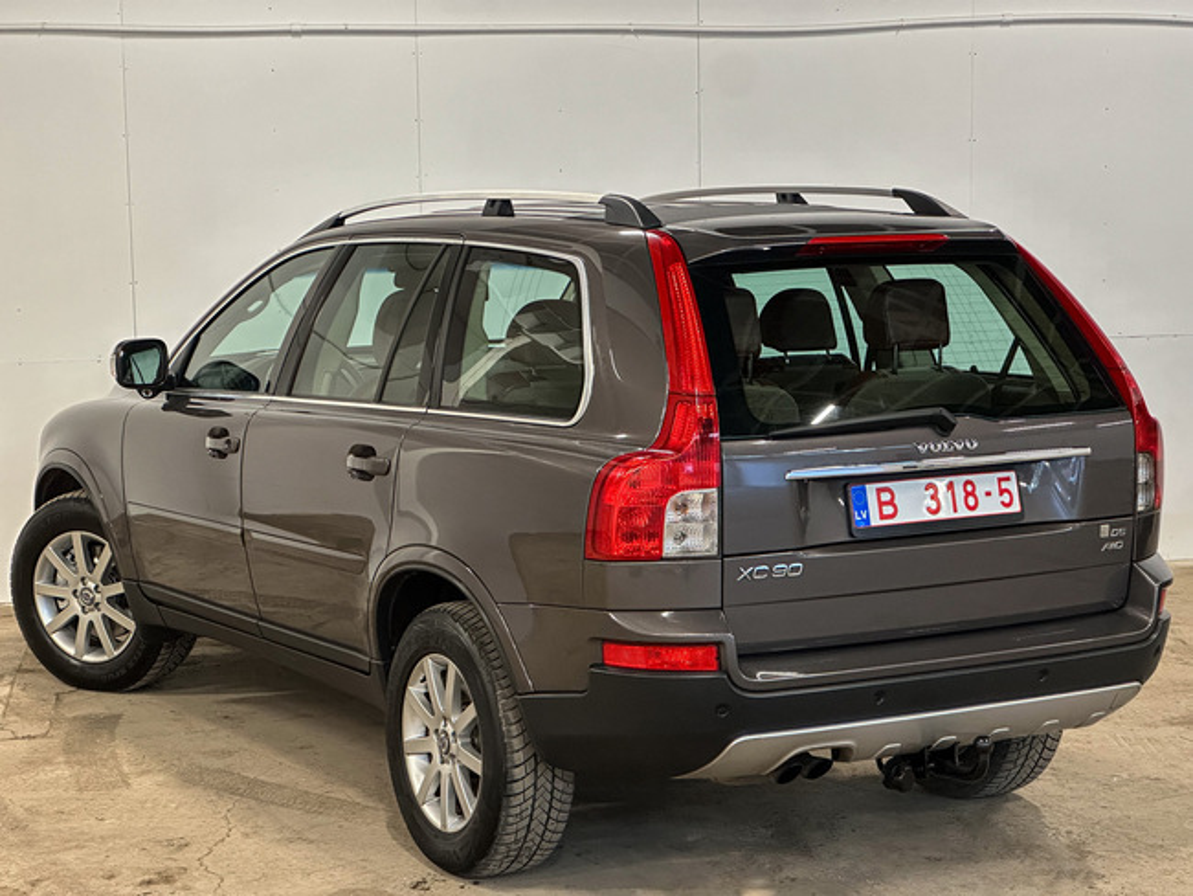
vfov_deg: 19.2
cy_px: 448
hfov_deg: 25.3
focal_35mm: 77
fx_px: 2655
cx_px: 596
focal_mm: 9
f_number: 2.8
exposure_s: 1/50
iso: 400
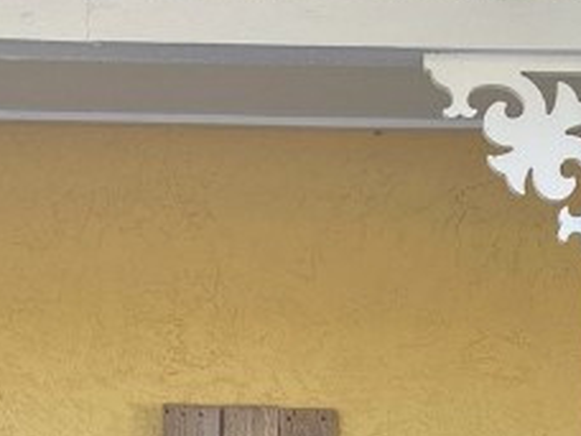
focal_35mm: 117
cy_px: 859
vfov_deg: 11.5
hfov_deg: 16.8
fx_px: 1964
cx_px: 367
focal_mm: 4.25
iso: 32
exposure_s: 1/235
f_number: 1.8
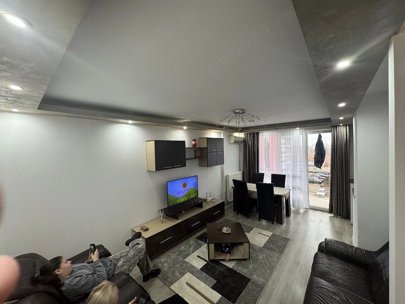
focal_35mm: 14
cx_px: 202
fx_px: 164
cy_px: 152
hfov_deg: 102.1
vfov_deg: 85.7
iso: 200
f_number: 2.2
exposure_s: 1/100
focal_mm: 2.22
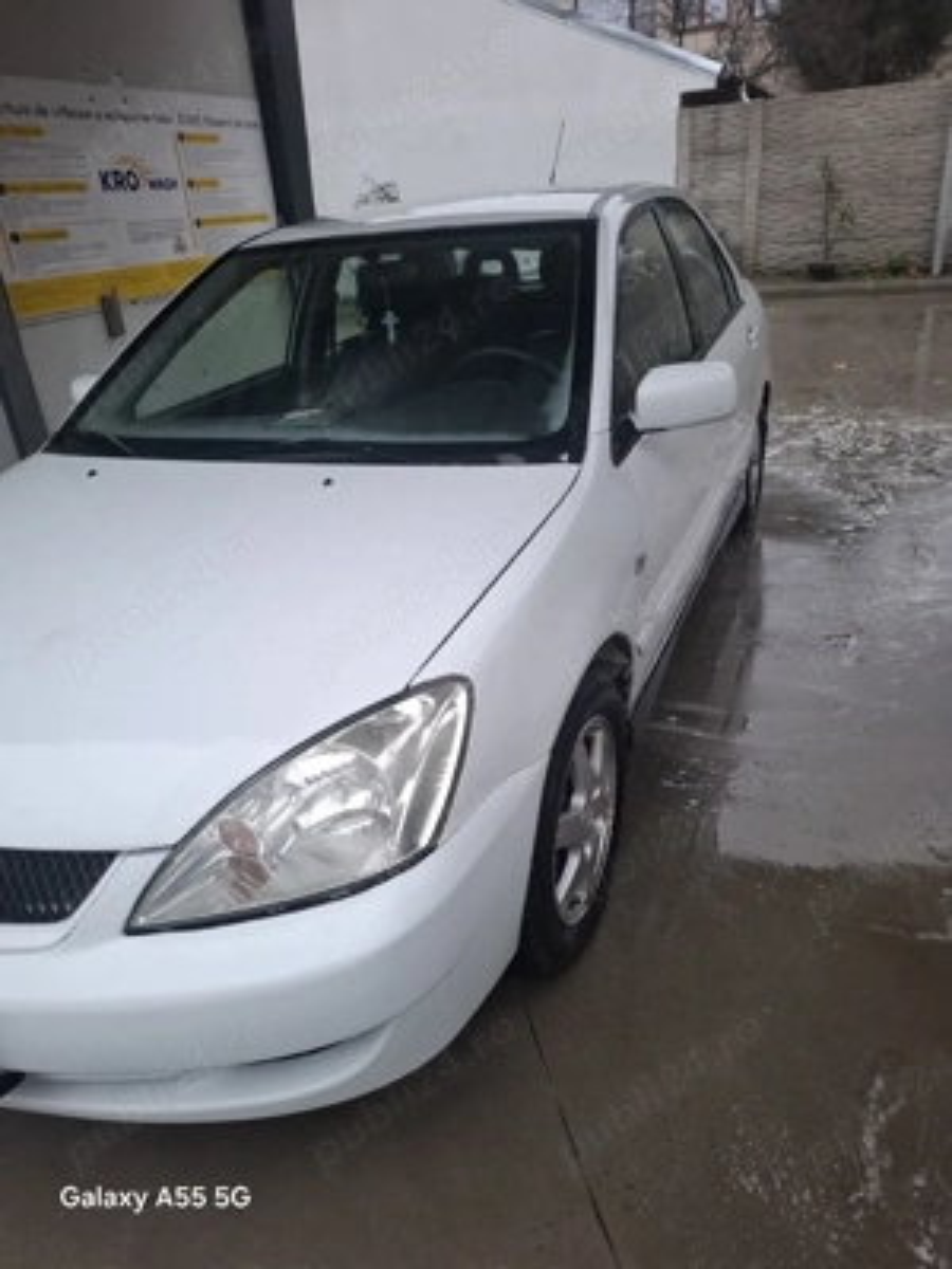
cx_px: 476
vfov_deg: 73.9
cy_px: 634
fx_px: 843
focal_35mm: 23
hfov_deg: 58.9
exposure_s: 1/50
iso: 160
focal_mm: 5.54
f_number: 1.8
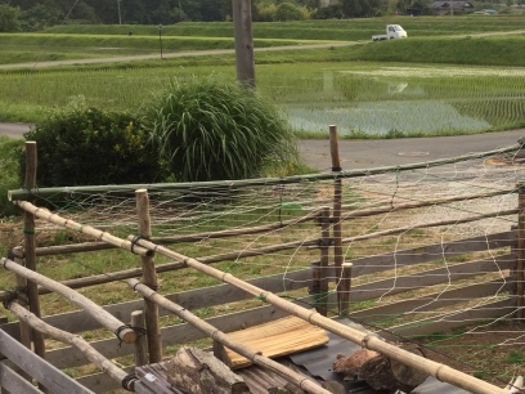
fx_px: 910
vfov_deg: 24.4
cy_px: 219
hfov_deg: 30.3
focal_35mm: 60
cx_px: 506
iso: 25
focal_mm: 3.3
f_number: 2.4
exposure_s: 1/60
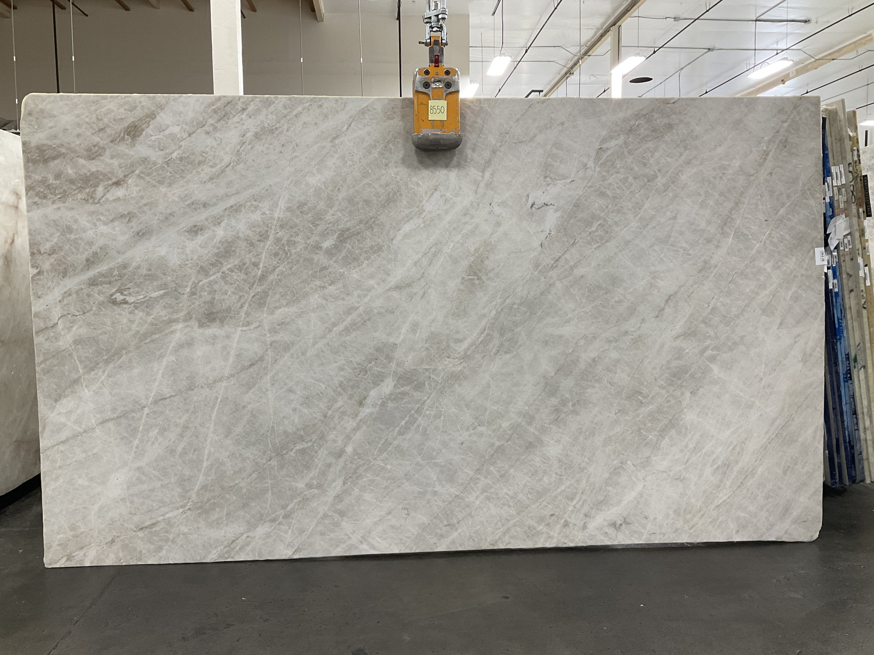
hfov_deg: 61.7
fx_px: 732
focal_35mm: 29
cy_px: 328
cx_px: 437
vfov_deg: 48.2
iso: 80
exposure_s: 1/60
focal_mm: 3
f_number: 1.8
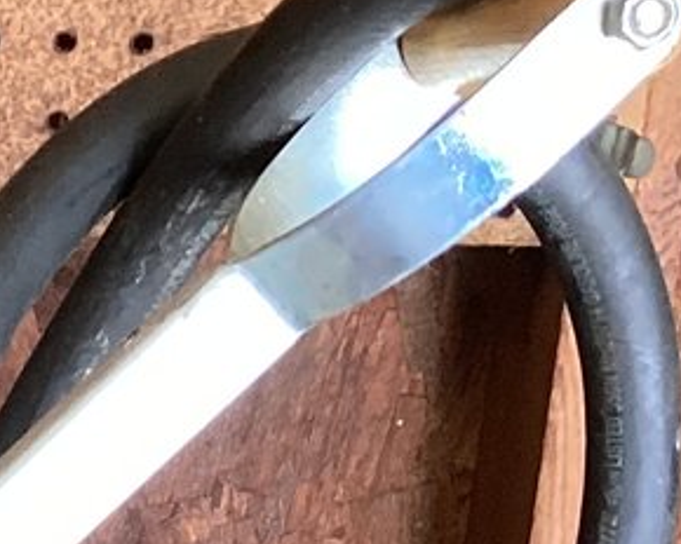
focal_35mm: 158
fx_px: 3184
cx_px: -783
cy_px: 1169
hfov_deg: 10.9
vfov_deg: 9.1
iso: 100
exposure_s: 1/50
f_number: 2.4
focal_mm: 3.3
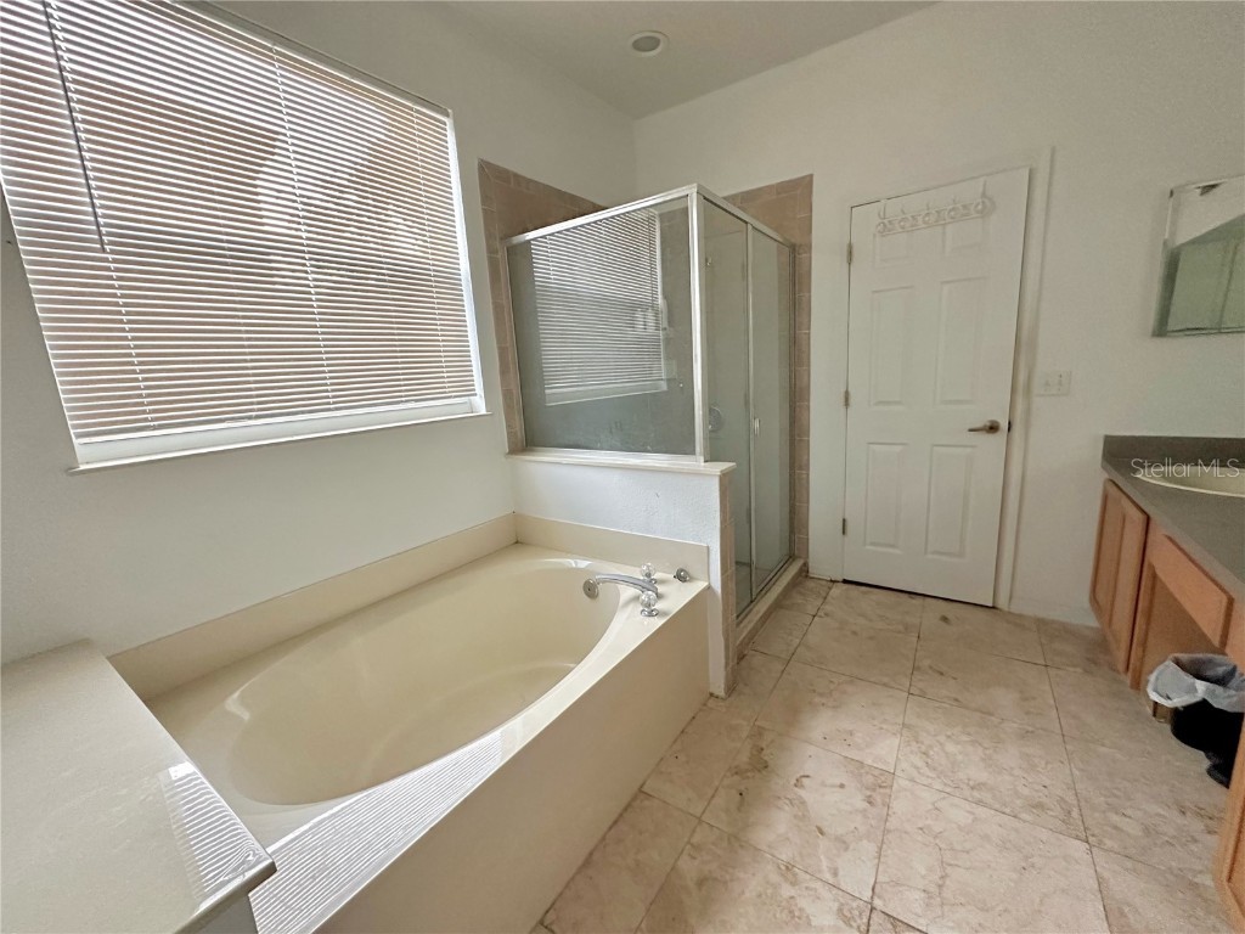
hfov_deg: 102.1
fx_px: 504
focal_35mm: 14
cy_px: 467
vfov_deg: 85.7
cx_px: 622
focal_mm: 2.22
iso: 640
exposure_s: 1/60
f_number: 2.2
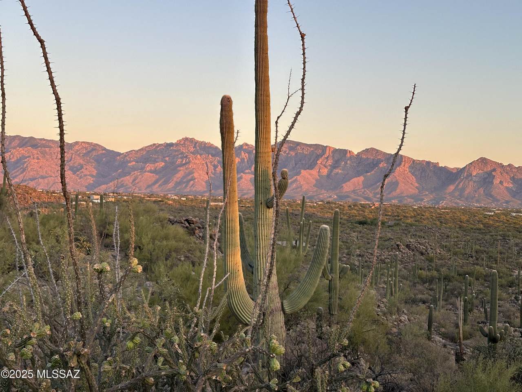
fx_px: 724
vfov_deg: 30.3
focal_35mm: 48
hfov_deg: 39.7
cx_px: 261
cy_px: 196
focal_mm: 6.86
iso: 64
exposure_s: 1/371
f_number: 1.78
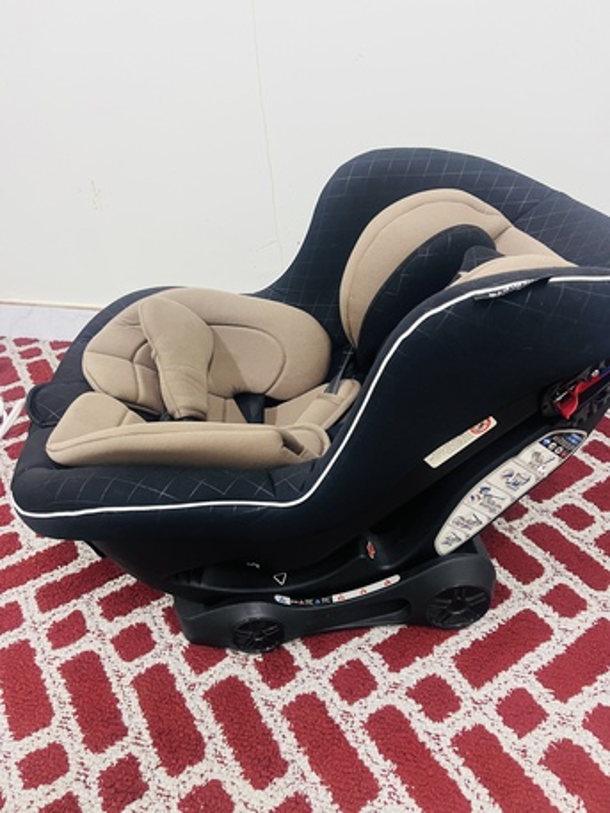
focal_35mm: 26
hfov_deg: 53.1
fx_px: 611
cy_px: 406
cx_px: 305
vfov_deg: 67.3
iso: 320
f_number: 1.6
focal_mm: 5.1
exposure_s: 1/60
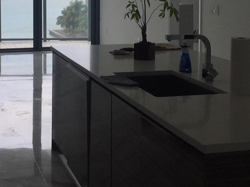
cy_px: 6
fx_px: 513
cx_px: 85
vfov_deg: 20.2
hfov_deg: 27.3
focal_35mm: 71
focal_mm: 4.15
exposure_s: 1/488
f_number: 2.2
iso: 32
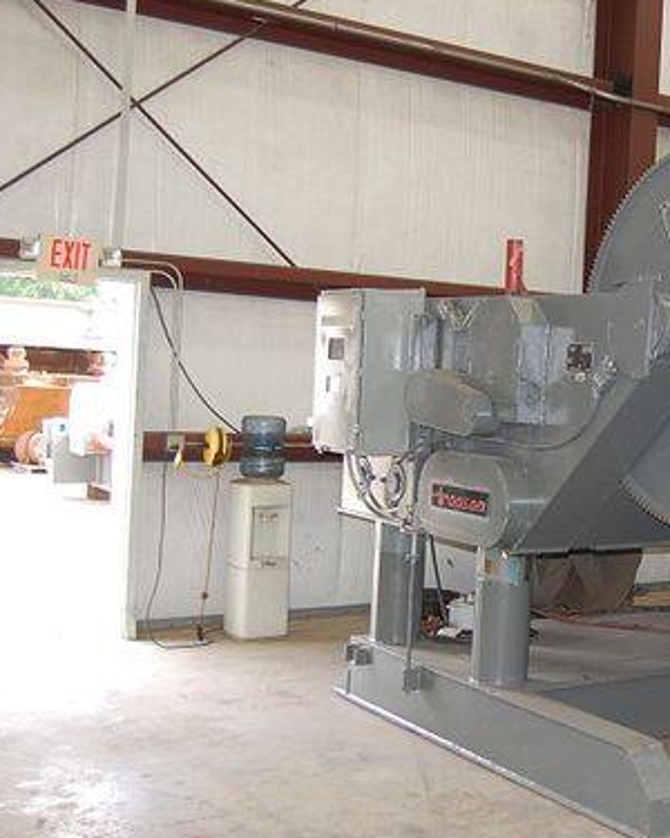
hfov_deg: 28.0
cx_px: 625
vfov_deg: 36.2
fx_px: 1283
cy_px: 422
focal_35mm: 52
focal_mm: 23
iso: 400
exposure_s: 1/60
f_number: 3.8
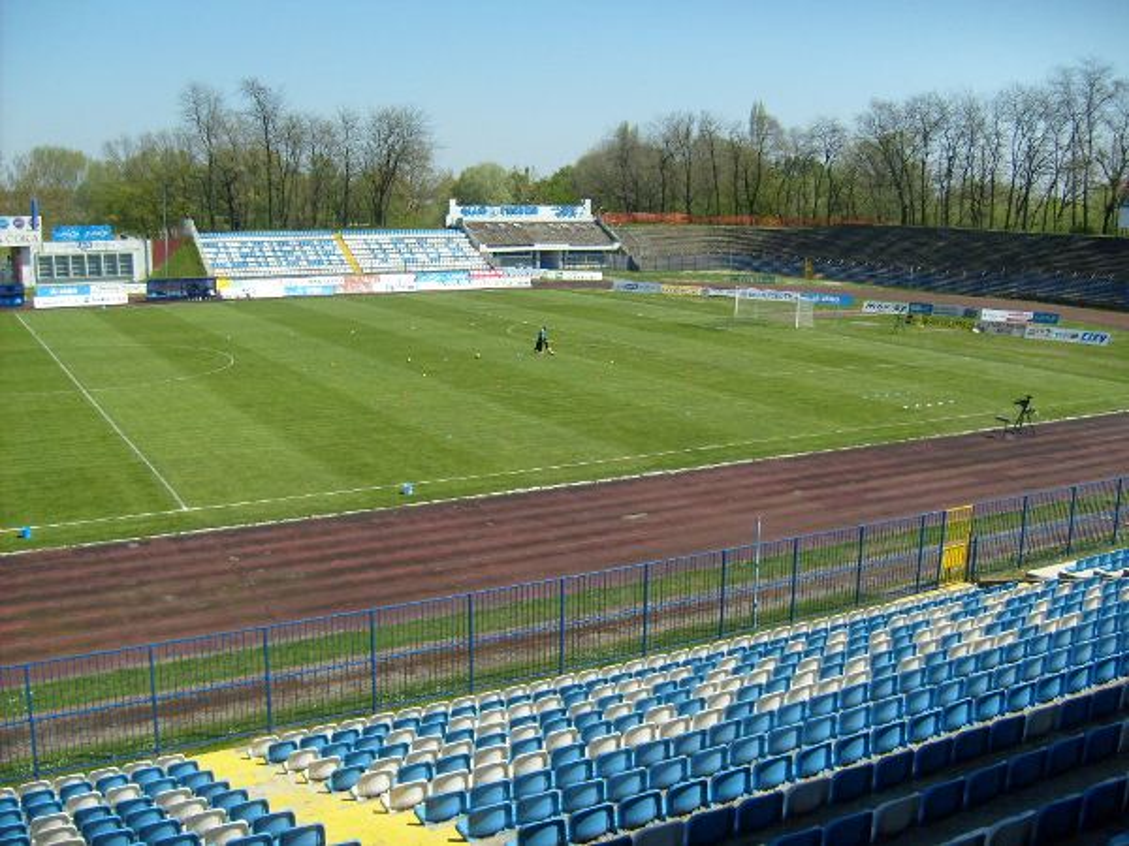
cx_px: 564
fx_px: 1142
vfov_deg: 40.7
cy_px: 423
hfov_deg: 52.6
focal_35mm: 35
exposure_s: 1/350
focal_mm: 5.8
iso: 80
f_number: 7.1
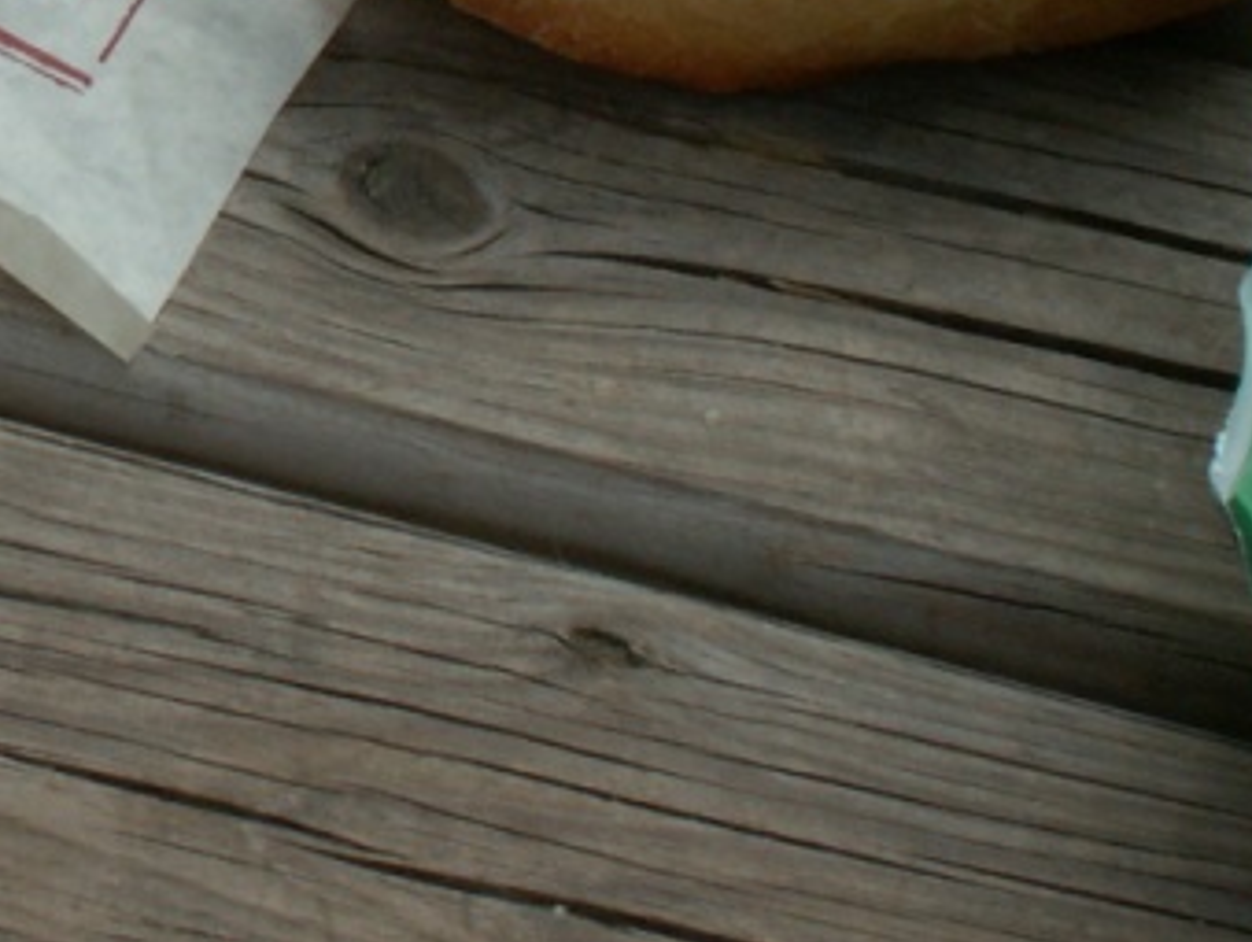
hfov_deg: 10.8
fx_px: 6445
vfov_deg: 8.2
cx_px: -536
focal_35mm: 178
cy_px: -469
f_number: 7.1
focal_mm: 9.8
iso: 50
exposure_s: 1/125
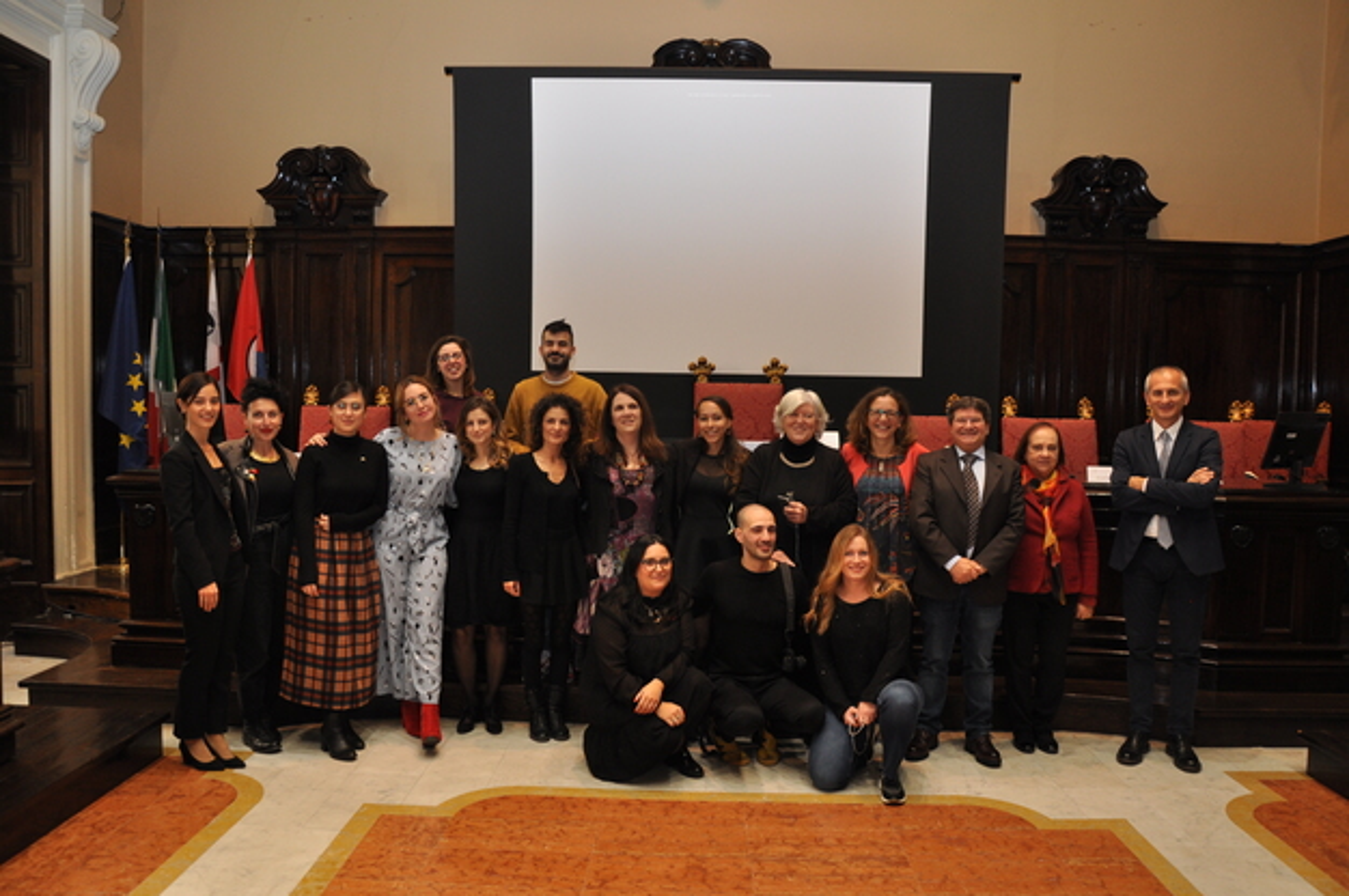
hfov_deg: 67.4
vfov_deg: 47.8
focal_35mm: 27
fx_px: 1011
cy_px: 448
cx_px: 674
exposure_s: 1/60
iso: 500
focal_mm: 18
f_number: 5
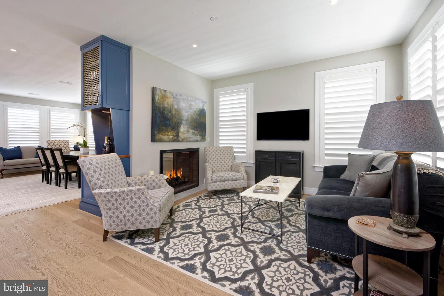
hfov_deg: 104.3
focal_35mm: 14
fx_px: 173
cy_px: 148
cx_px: 222
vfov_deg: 81.2
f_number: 16
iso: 320
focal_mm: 14
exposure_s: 1/6
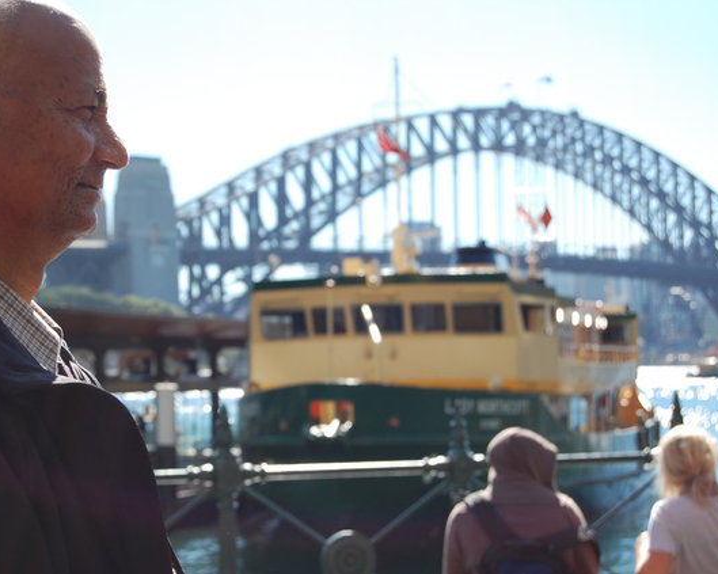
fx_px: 1988
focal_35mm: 94
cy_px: 286
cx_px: 290
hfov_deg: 20.5
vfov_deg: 16.4
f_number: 8
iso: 200
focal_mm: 55
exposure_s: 1/250
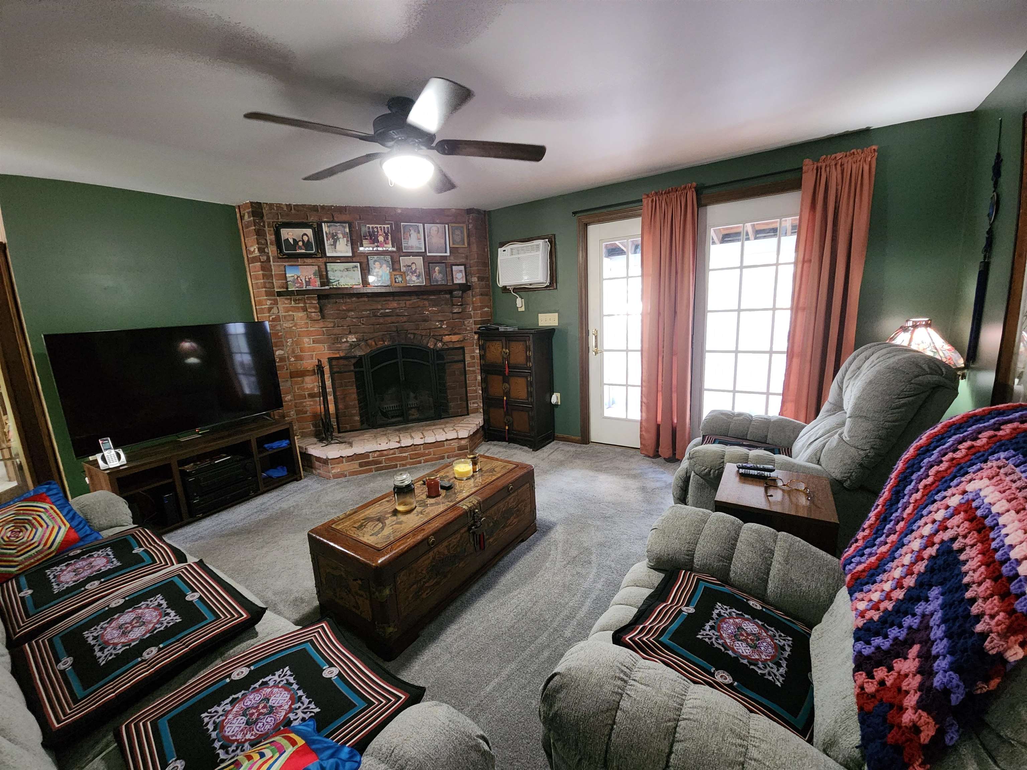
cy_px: 385
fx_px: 386
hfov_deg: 106.2
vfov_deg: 89.9
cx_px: 514
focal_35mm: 13
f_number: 2.2
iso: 640
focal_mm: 2.2
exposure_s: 1/24
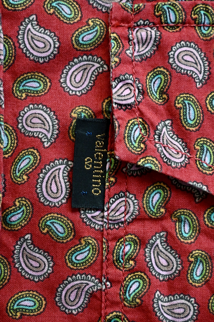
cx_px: 107
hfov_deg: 31.9
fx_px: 374
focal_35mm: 42
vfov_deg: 46.4
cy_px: 161
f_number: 5
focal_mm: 28
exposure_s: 1/100
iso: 1000
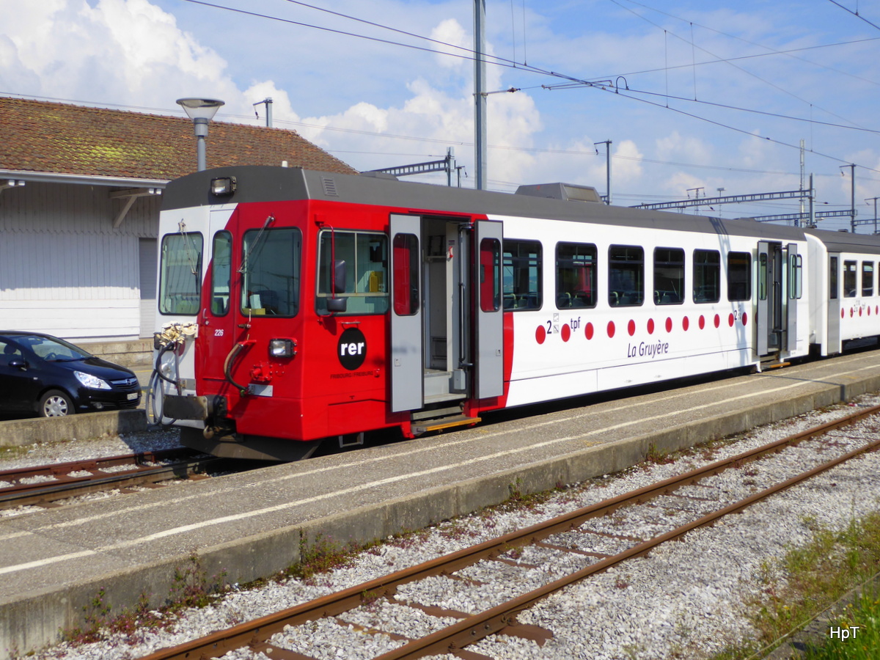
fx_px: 1068
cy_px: 330
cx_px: 440
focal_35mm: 42
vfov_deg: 34.3
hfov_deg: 44.8
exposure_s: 1/800
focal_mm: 7.2
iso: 80
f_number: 3.8
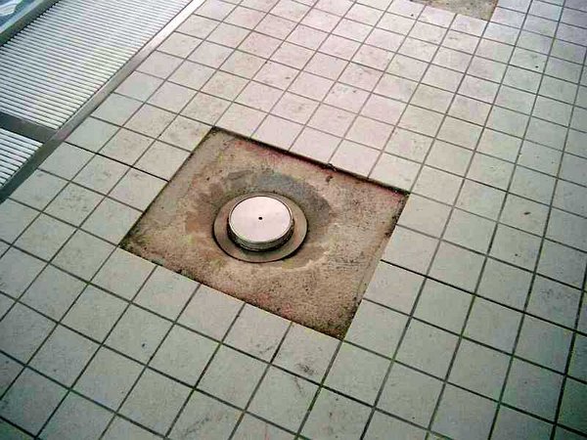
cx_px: 294
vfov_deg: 38.7
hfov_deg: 50.1
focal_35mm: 37
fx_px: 627
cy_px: 220
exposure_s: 1/25
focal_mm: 7.6
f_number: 2.6
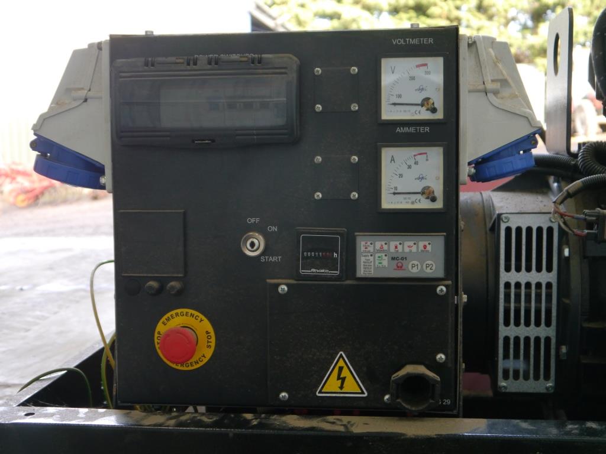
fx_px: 875
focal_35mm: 50
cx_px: 303
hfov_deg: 38.2
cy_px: 227
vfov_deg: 29.1
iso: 500
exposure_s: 1/60
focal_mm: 25
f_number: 4.6
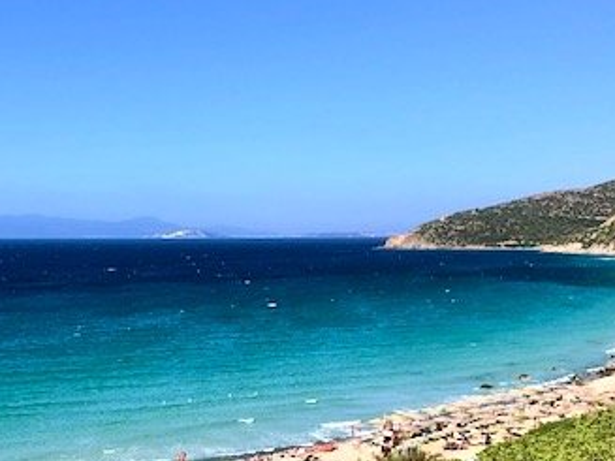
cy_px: 294
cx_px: 177
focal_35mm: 60
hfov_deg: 31.8
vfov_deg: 24.3
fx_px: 1066
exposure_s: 1/2404
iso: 20
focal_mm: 4
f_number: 1.8
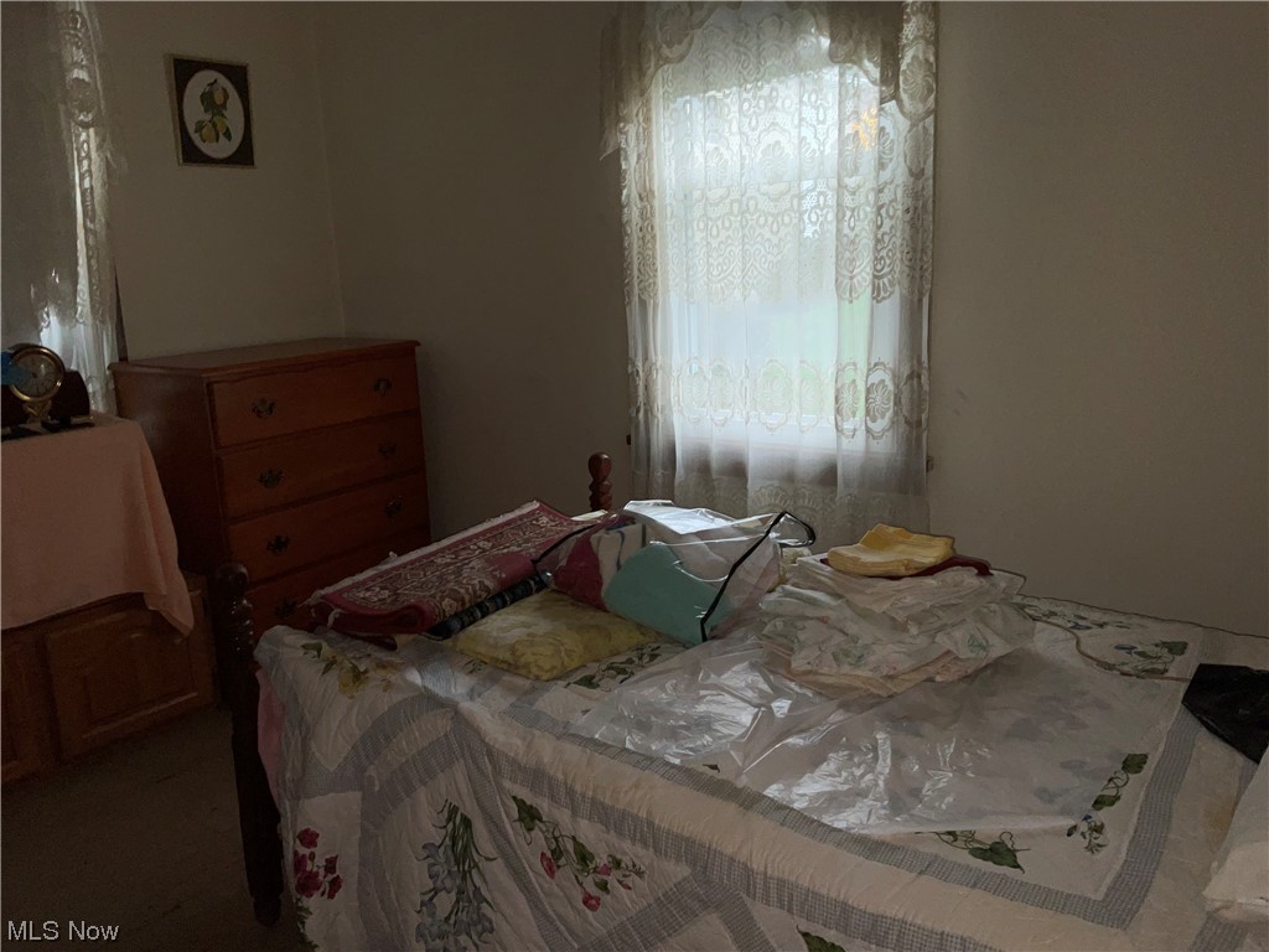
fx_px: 1063
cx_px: 634
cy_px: 476
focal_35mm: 29
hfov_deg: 61.7
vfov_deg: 48.2
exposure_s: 1/75
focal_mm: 3
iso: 16
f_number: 1.8
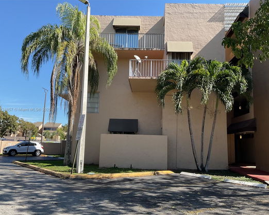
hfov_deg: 57.1
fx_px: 247
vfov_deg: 47.1
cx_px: 139
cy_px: 110
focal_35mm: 31
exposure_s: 1/855
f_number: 1.8
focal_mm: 3
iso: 16
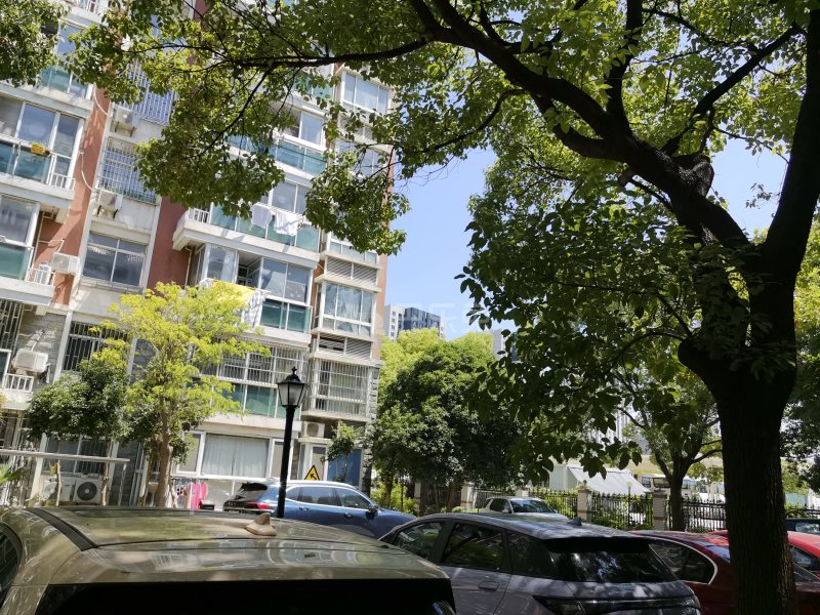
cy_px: 308
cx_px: 410
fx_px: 640
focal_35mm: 27
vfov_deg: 51.4
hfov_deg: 65.3
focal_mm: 5.72
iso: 50
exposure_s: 1/1524
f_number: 2
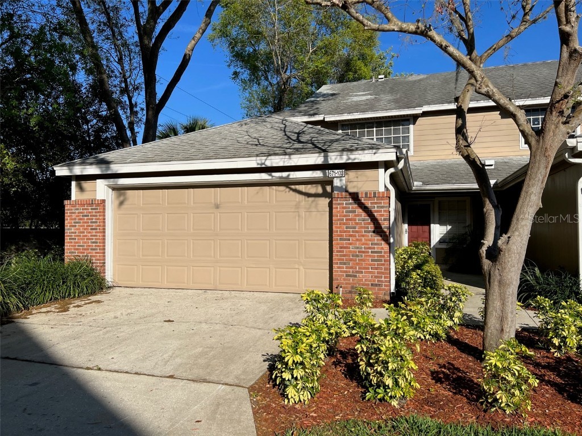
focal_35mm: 26
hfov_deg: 67.3
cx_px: 291
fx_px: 437
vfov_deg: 53.1
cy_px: 218
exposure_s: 1/5882
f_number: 1.5
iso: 50
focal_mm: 5.7
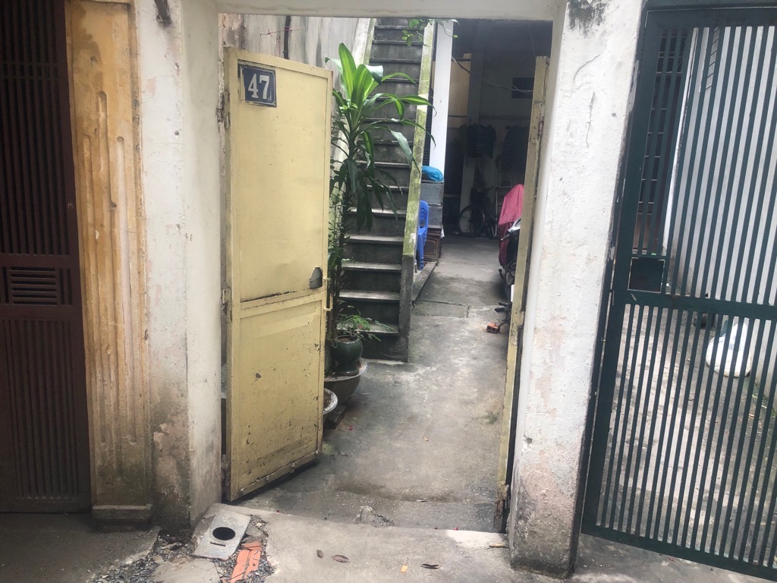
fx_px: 628
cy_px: 292
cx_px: 388
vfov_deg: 49.7
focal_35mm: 28
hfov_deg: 63.4
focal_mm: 4
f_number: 1.8
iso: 20
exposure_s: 1/40
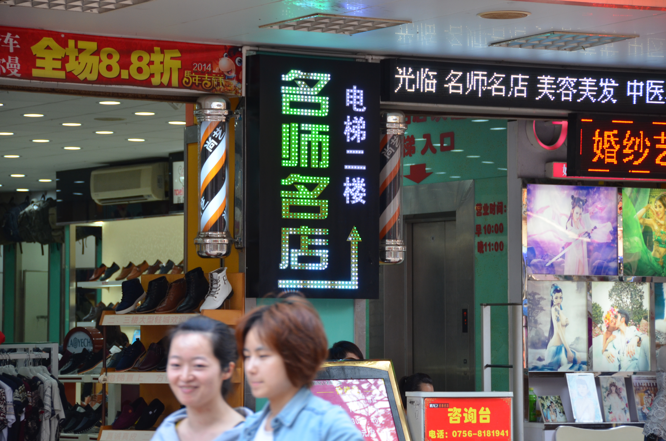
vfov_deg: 10.1
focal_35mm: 135
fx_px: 2492
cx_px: 333
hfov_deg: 15.2
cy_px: 220
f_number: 5.6
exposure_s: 1/125
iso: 400
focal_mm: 90
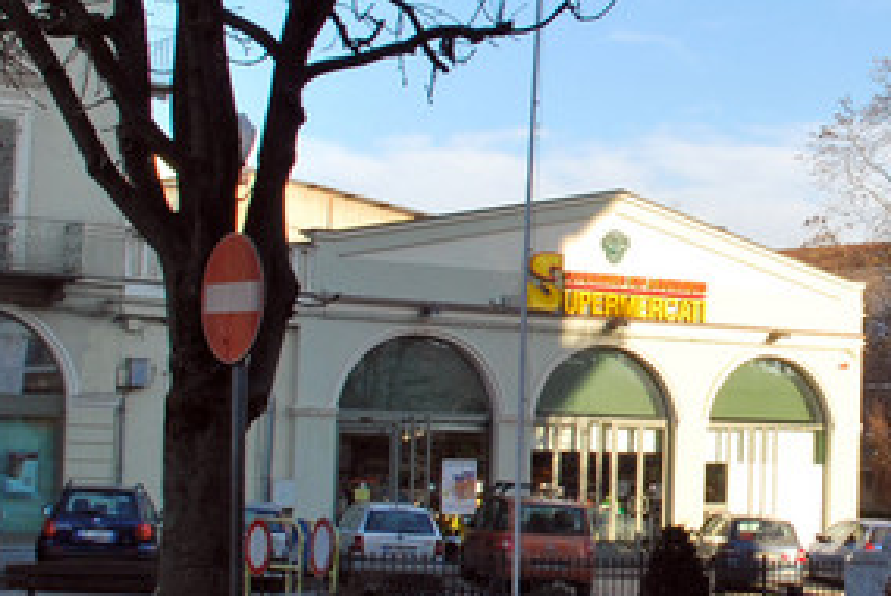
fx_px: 1883
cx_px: 841
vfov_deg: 18.0
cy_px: 309
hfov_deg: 25.6
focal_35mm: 76
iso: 200
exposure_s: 1/100
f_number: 8
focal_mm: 18
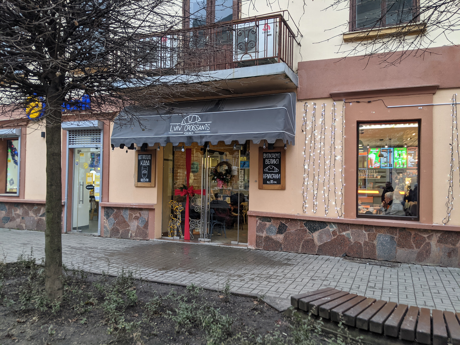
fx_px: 359
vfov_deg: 51.4
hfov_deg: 65.3
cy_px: 172
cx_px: 230
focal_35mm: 27
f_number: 1.8
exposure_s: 1/49.9
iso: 117
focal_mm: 4.44
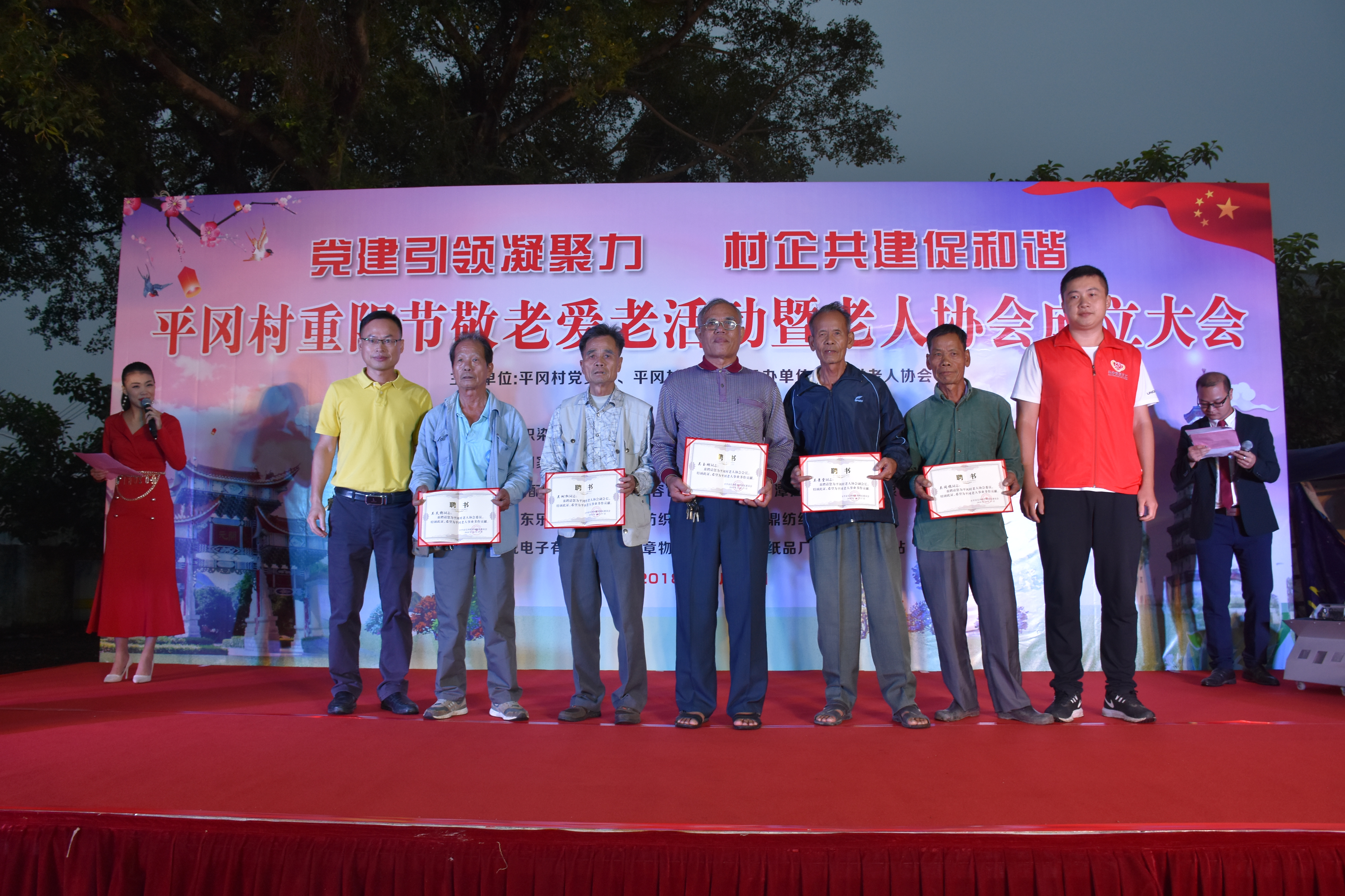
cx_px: 672
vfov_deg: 47.9
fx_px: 1009
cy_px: 448
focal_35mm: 27
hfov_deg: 67.4
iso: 800
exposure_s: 1/125
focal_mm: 18
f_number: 5.6
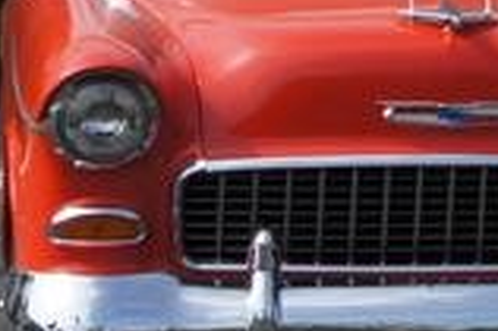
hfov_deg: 6.6
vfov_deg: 4.7
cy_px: -153
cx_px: 1346
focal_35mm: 292
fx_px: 4035
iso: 200
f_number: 8
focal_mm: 30
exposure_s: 1/400
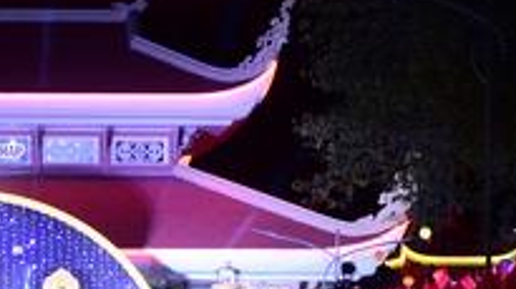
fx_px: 2270
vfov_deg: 7.2
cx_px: -38
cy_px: 347
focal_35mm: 166
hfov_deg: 12.8
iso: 1000
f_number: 1.8
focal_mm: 50
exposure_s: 1/80
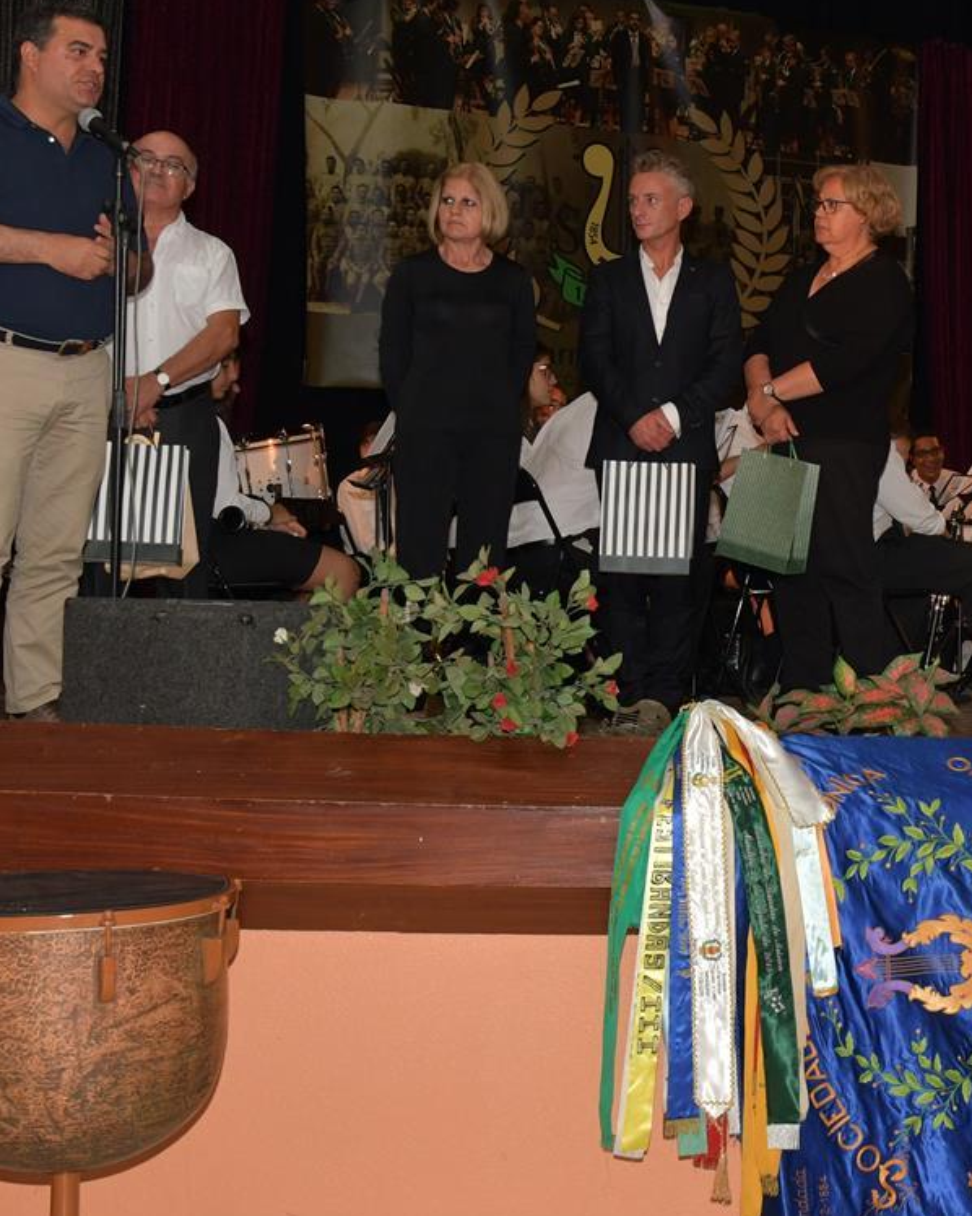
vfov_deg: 31.0
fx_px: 2194
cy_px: 582
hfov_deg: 24.0
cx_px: 939
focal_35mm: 61
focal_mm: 20
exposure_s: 1/160
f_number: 5.6
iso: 800
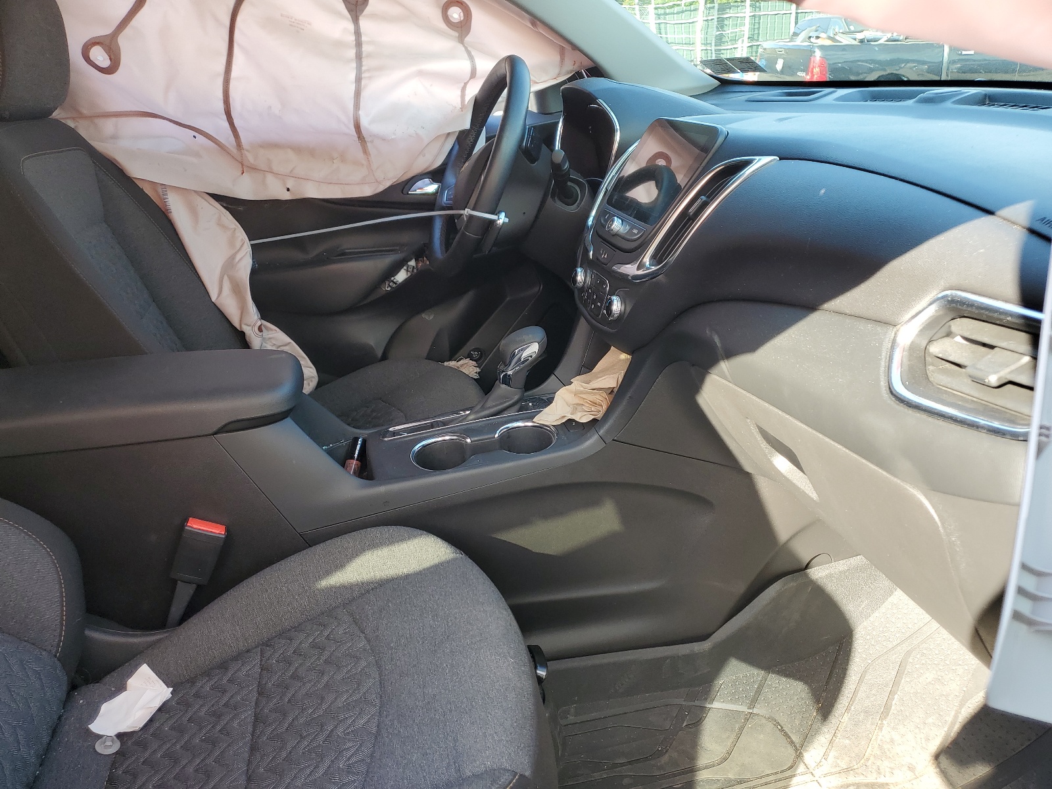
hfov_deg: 67.3
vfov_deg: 53.1
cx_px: 526
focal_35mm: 26
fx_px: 790
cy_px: 394
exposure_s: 1/156
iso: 50
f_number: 1.5
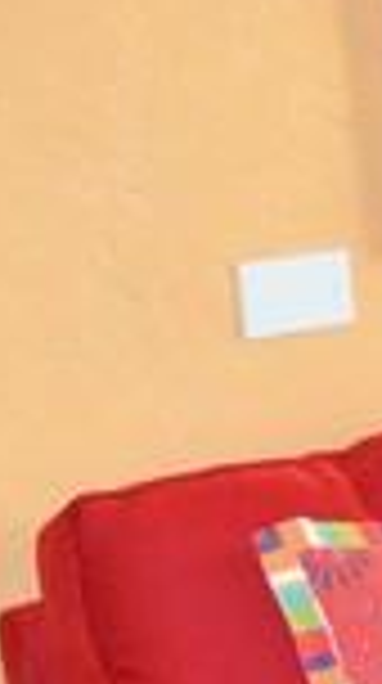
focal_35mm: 118
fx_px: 2136
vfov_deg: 17.4
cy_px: 803
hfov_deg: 9.2
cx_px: 890
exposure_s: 1/60
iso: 900
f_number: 3.5
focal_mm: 19
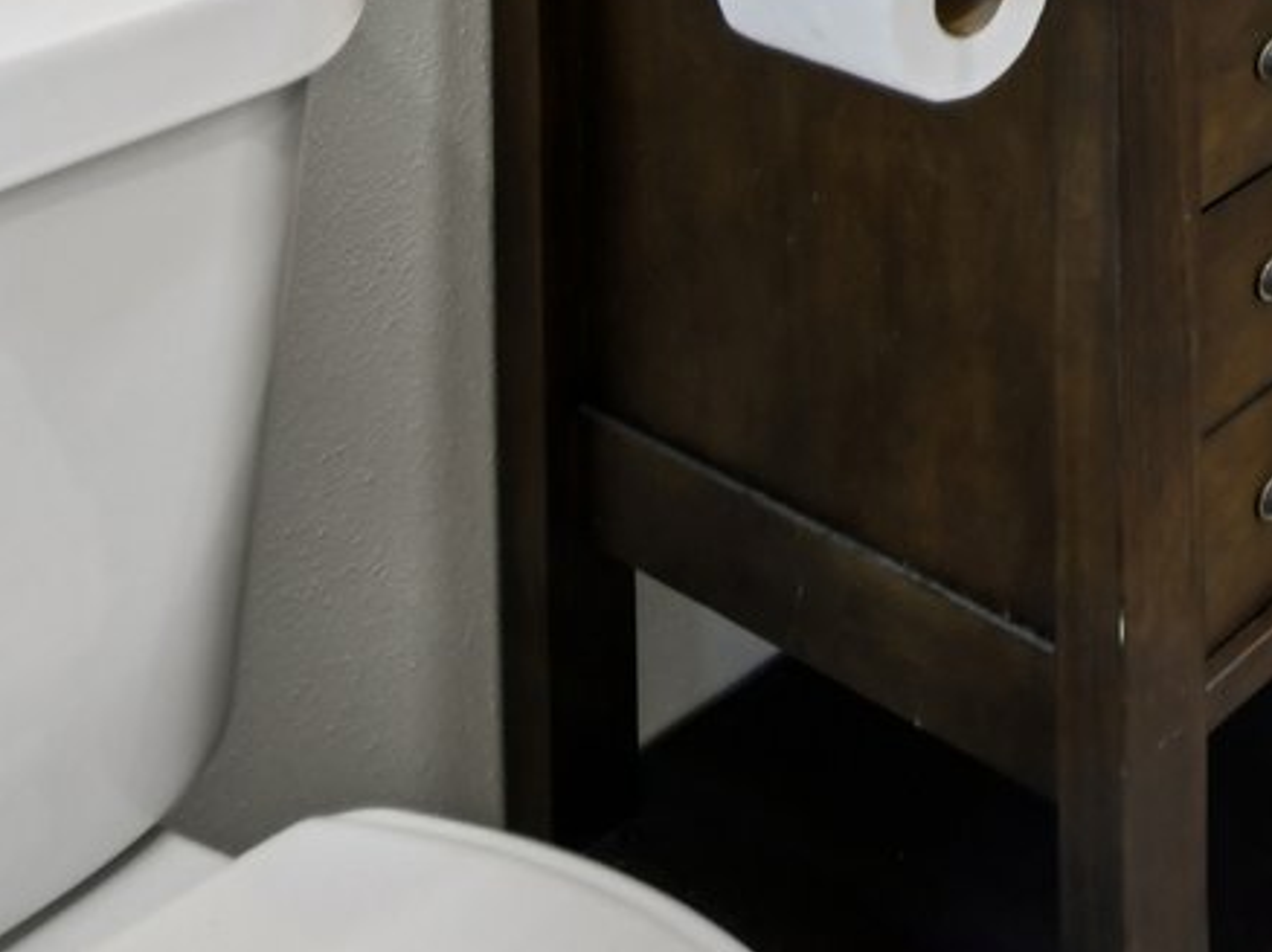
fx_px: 2314
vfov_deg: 16.9
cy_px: -985
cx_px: 1740
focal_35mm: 63
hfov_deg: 25.5
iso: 400
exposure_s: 1/20
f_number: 8
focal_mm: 14
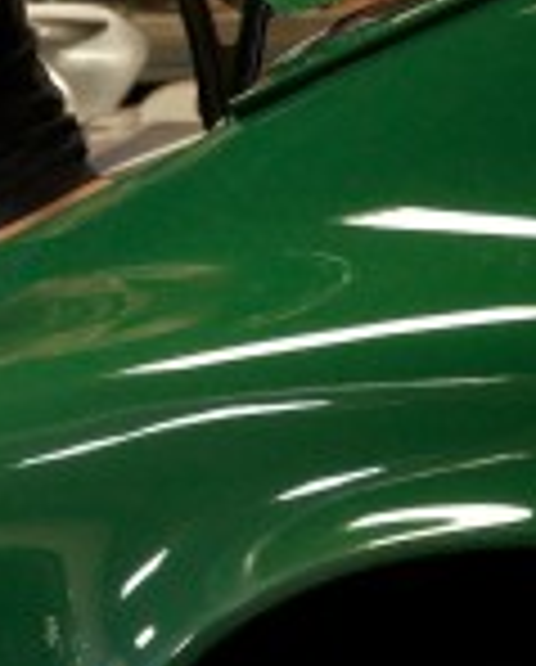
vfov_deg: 5.9
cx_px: -68
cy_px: 122
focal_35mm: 325
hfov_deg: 4.8
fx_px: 6434
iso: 1000
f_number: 5.3
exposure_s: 1/50
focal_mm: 75
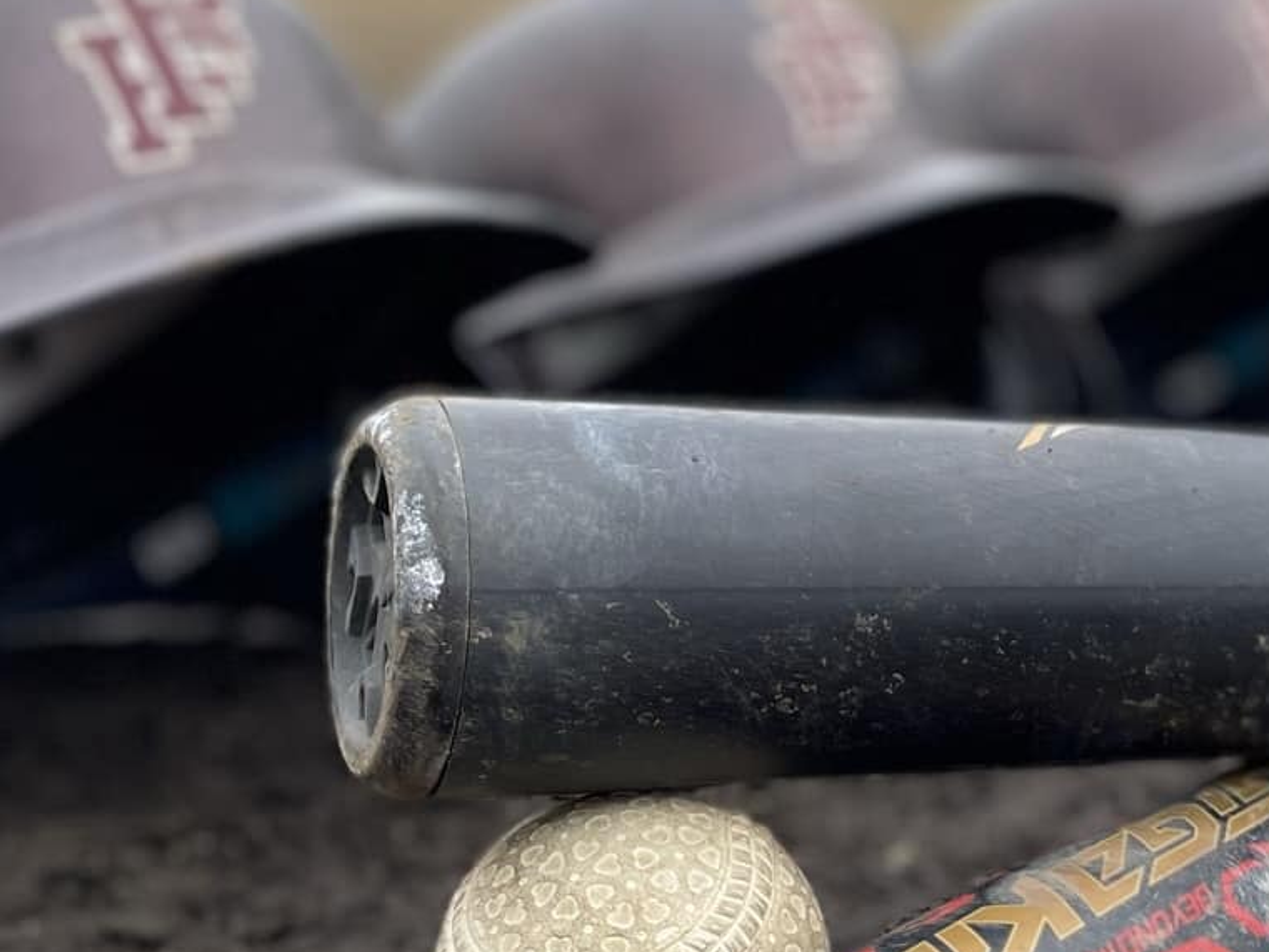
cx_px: 1159
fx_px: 2567
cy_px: 467
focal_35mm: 70
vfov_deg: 21.0
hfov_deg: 26.8
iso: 50
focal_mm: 4.2
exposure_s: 1/1435
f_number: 1.6
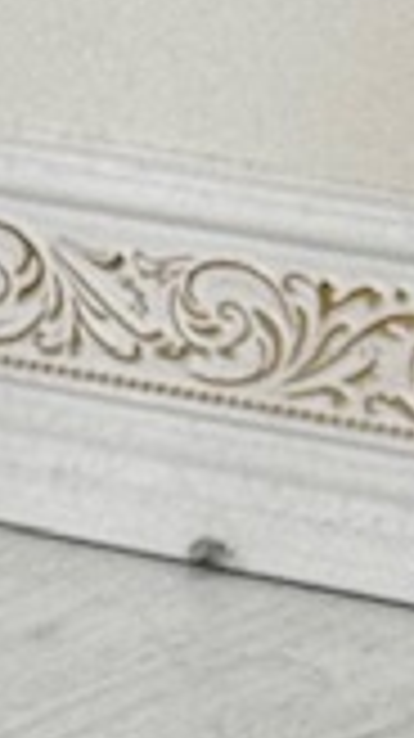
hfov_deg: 2.9
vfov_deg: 5.3
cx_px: -1300
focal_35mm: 409
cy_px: 504
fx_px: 7998
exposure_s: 1/381
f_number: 1.78
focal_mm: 6.76
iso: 80
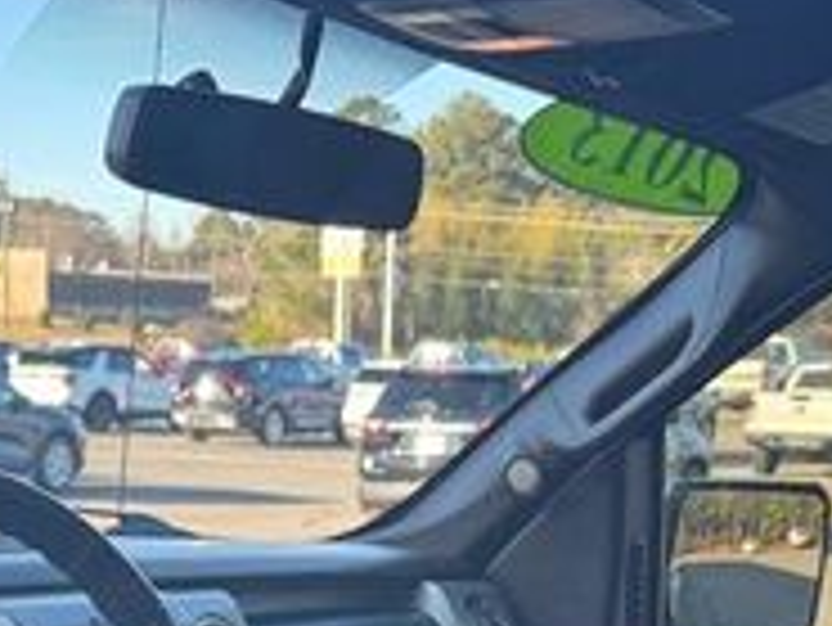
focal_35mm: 83
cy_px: 977
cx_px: 193
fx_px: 1996
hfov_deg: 23.3
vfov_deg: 16.1
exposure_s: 1/177
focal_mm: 6.76
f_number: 1.78
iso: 64
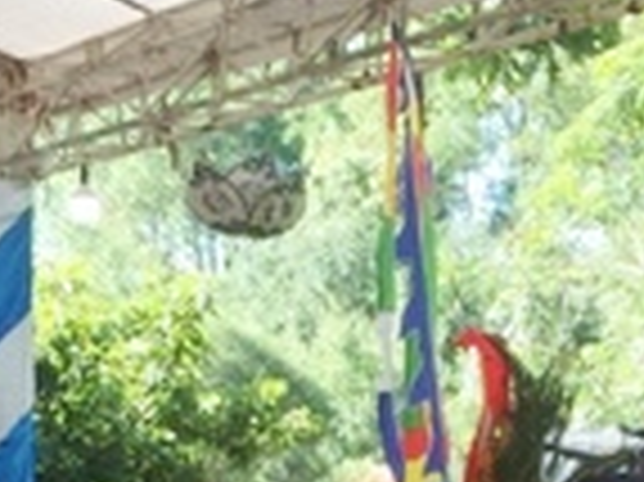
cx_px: 369
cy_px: 770
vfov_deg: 10.9
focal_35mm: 130
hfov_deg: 15.2
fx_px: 2417
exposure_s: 1/170
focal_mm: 4.15
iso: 32
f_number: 2.2
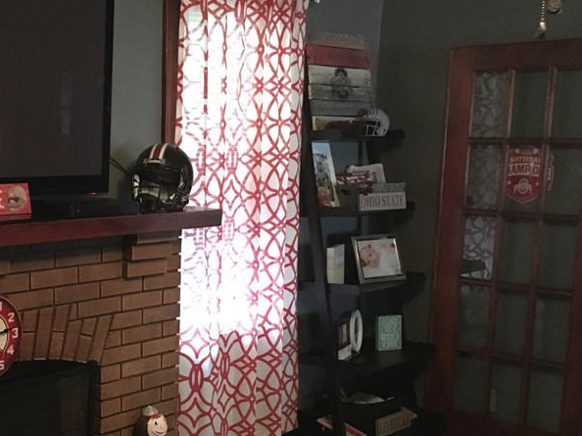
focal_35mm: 50
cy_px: 283
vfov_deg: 28.9
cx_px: 129
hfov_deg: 37.1
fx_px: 840
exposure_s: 1/15
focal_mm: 4.15
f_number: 2.2
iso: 1000
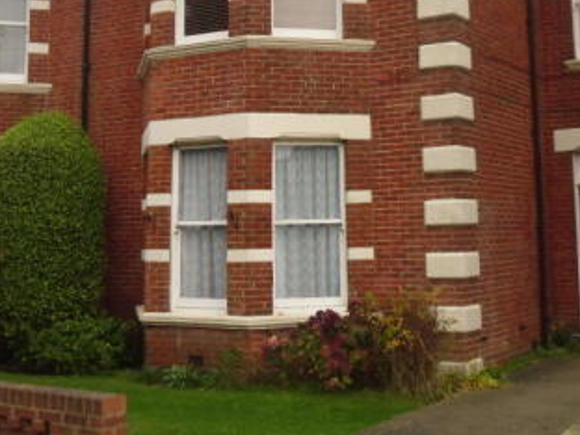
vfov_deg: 24.8
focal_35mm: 58
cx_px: 297
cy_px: 83
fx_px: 972
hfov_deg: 33.2
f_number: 3.3
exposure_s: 1/173
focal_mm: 5.6
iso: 80
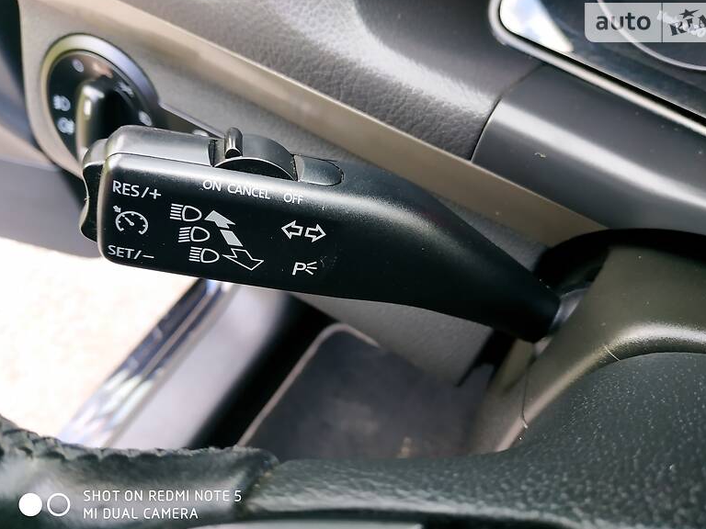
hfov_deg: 69.4
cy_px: 267
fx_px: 510
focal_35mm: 25
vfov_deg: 54.9
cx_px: 363
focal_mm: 3.9
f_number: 1.9
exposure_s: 1/33
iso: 320
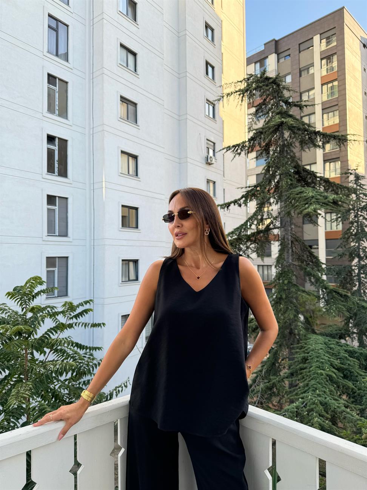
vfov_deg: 71.6
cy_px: 245
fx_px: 339
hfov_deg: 56.8
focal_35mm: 24
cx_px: 184
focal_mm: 6.76
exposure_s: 1/442
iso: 80
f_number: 1.78
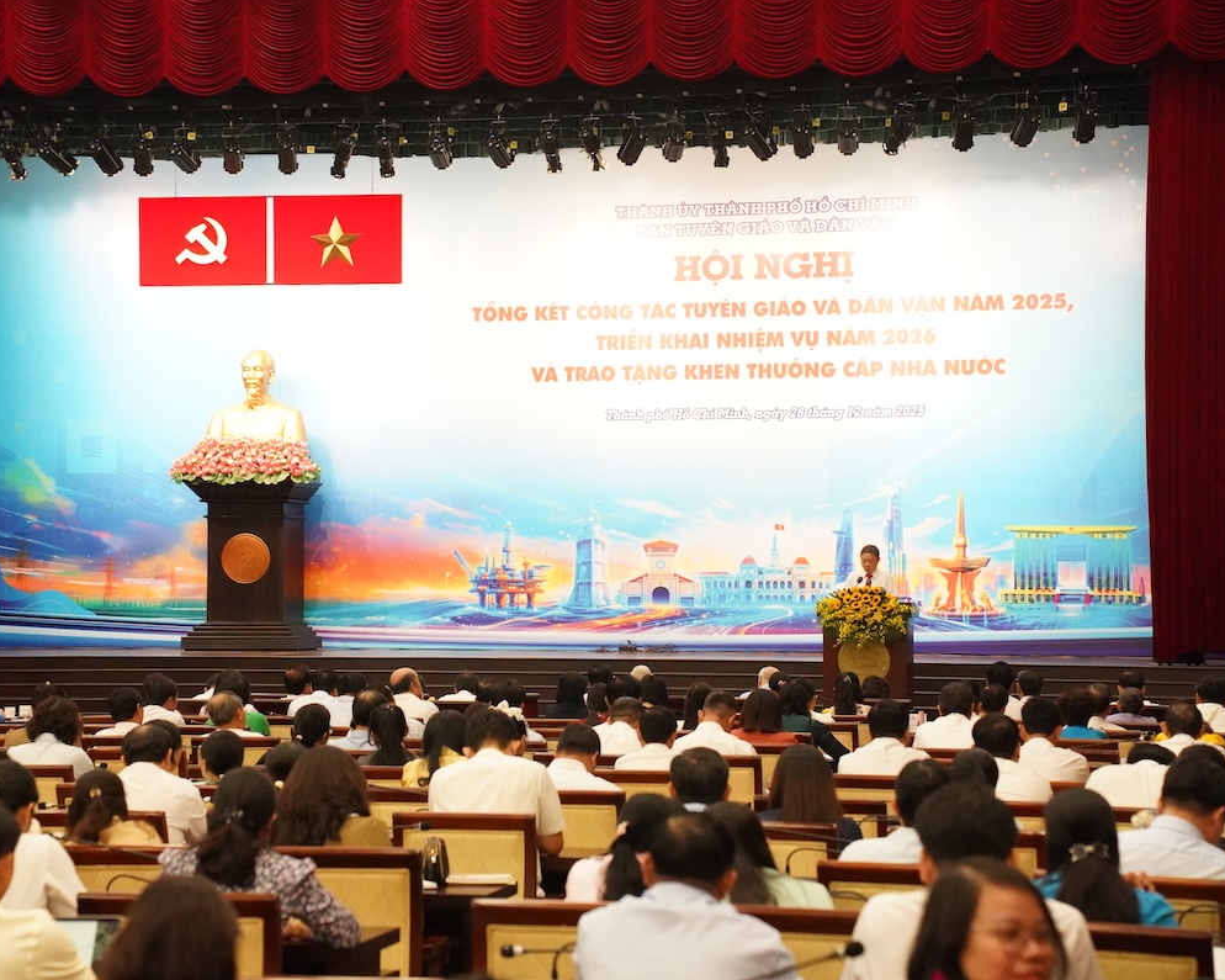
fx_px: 3081
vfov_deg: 18.1
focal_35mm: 85
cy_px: 488
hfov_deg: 22.5
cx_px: 557
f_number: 4.5
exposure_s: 1/800
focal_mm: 75
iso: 12800
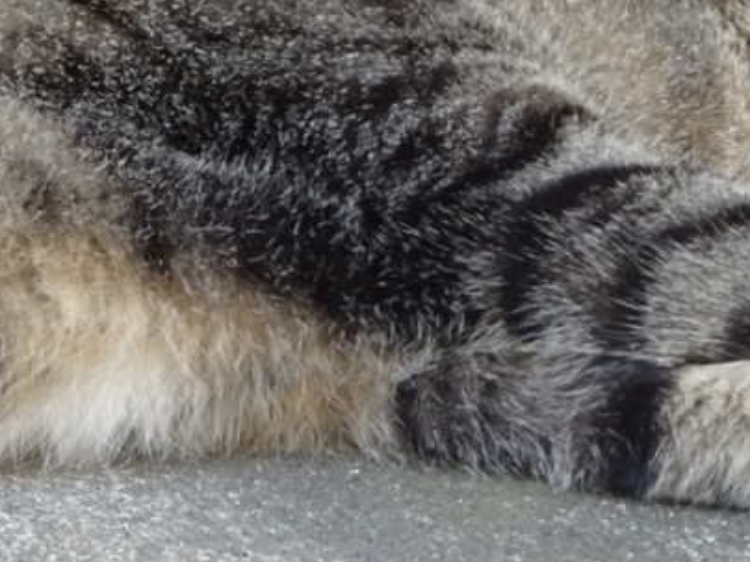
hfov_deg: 3.1
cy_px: 134
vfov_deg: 2.3
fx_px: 13953
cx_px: 715
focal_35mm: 644
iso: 800
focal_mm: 43.45
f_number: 6.3
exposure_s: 1/200
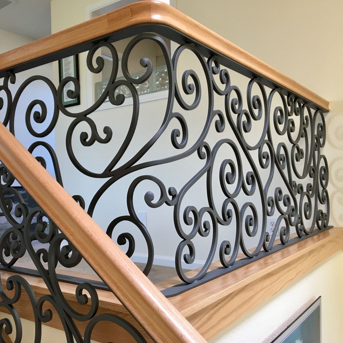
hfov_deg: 46.9
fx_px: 392
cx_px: 134
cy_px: 173
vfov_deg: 47.2
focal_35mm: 35
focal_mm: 4.15
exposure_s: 1/30
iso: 80
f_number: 2.2
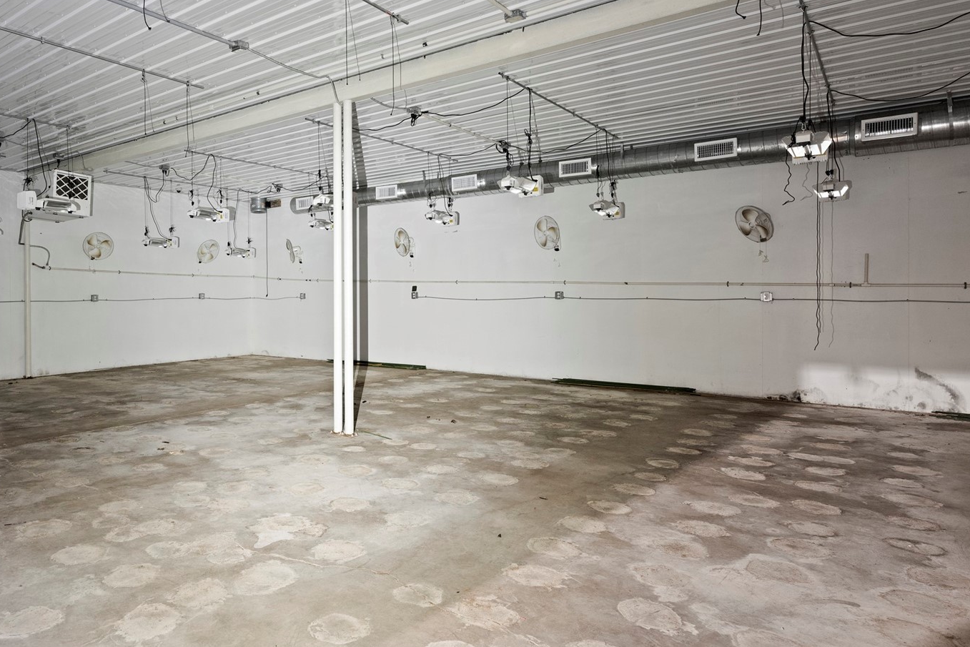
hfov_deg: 71.5
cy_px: 298
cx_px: 320
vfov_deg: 53.1
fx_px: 647
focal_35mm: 24
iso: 500
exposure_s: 3.2
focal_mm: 16
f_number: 8
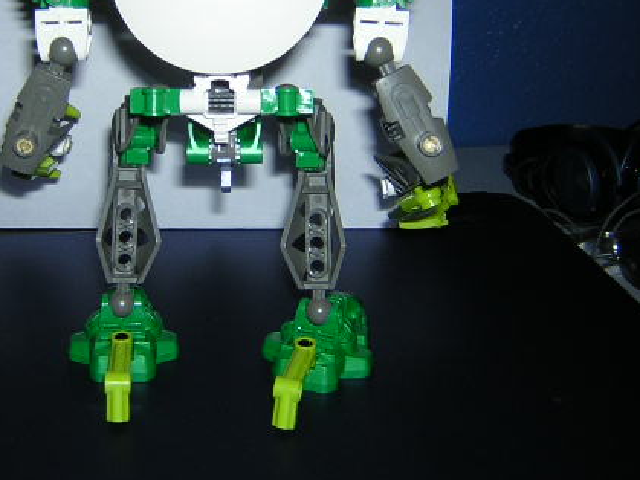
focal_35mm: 55
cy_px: 131
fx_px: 1017
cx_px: 218
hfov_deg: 34.7
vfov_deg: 26.3
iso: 100
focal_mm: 4.7
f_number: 2.6
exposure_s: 1/60.1
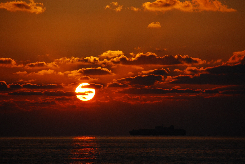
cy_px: 82
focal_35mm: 300
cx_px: 122
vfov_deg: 4.6
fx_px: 2044
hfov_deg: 6.9
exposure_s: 1/3200
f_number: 7.1
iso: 400
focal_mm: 200
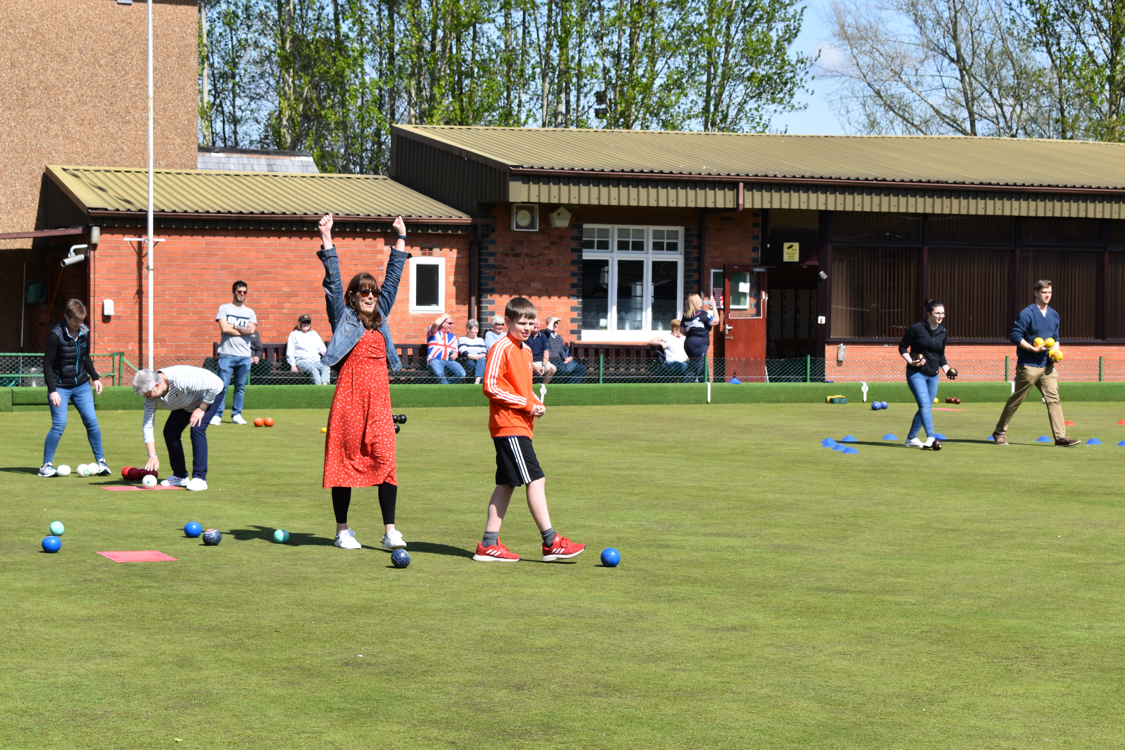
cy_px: 375
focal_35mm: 82
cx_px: 562
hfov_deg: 24.6
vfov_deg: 16.6
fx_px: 2578
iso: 200
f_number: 9
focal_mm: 55
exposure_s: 1/320
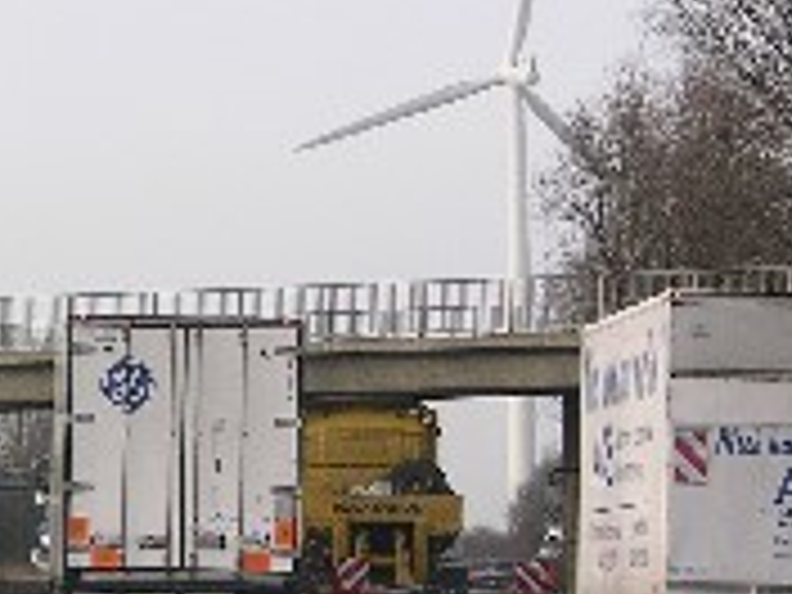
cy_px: 400
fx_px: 6704
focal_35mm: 293
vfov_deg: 5.1
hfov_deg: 6.7
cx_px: -128
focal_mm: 22.3
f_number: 3.9
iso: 50
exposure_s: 1/98.8
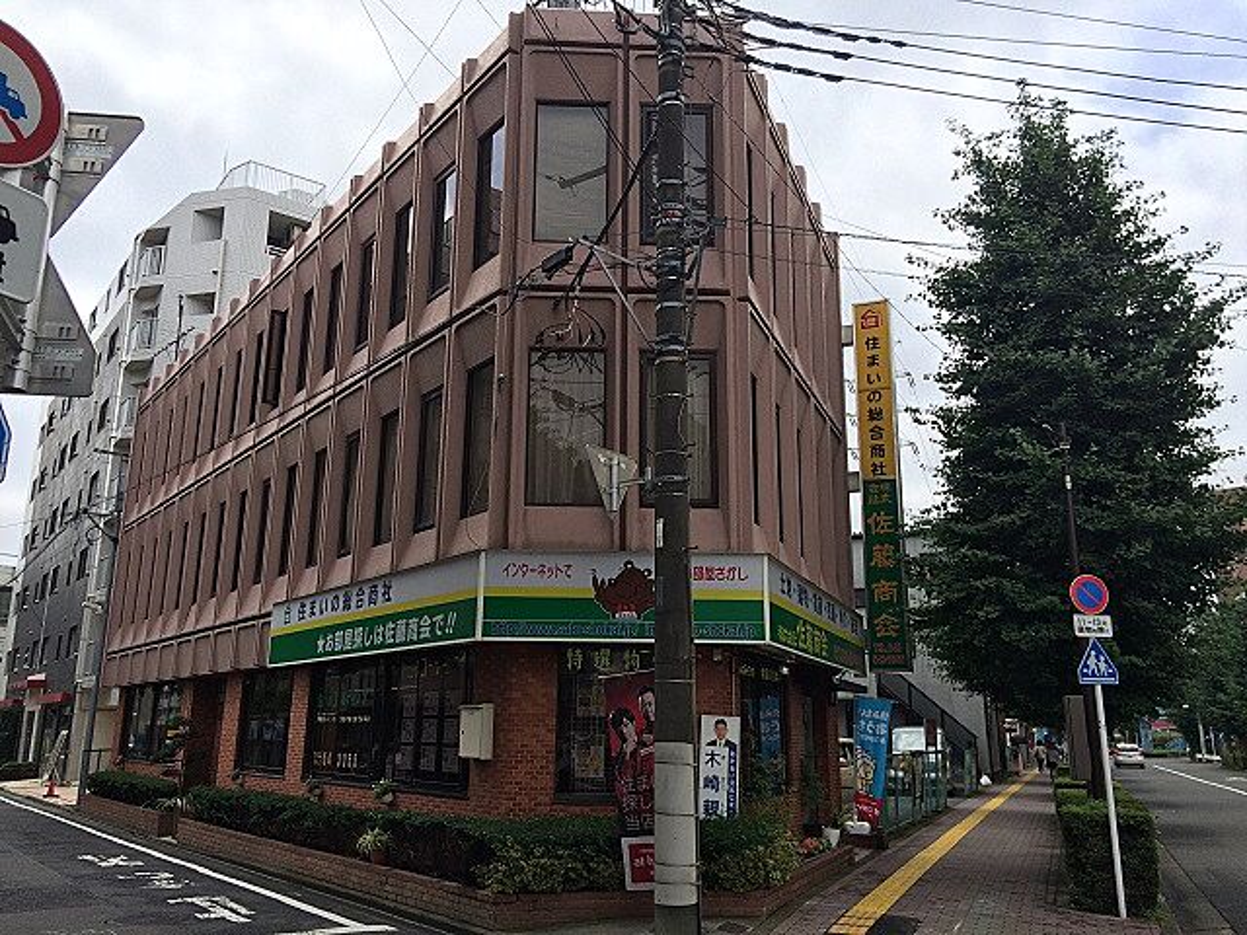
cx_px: 624
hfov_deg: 61.7
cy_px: 468
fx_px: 1045
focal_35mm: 29
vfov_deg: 48.2
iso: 32
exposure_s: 1/1953
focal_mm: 4.15
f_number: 2.2
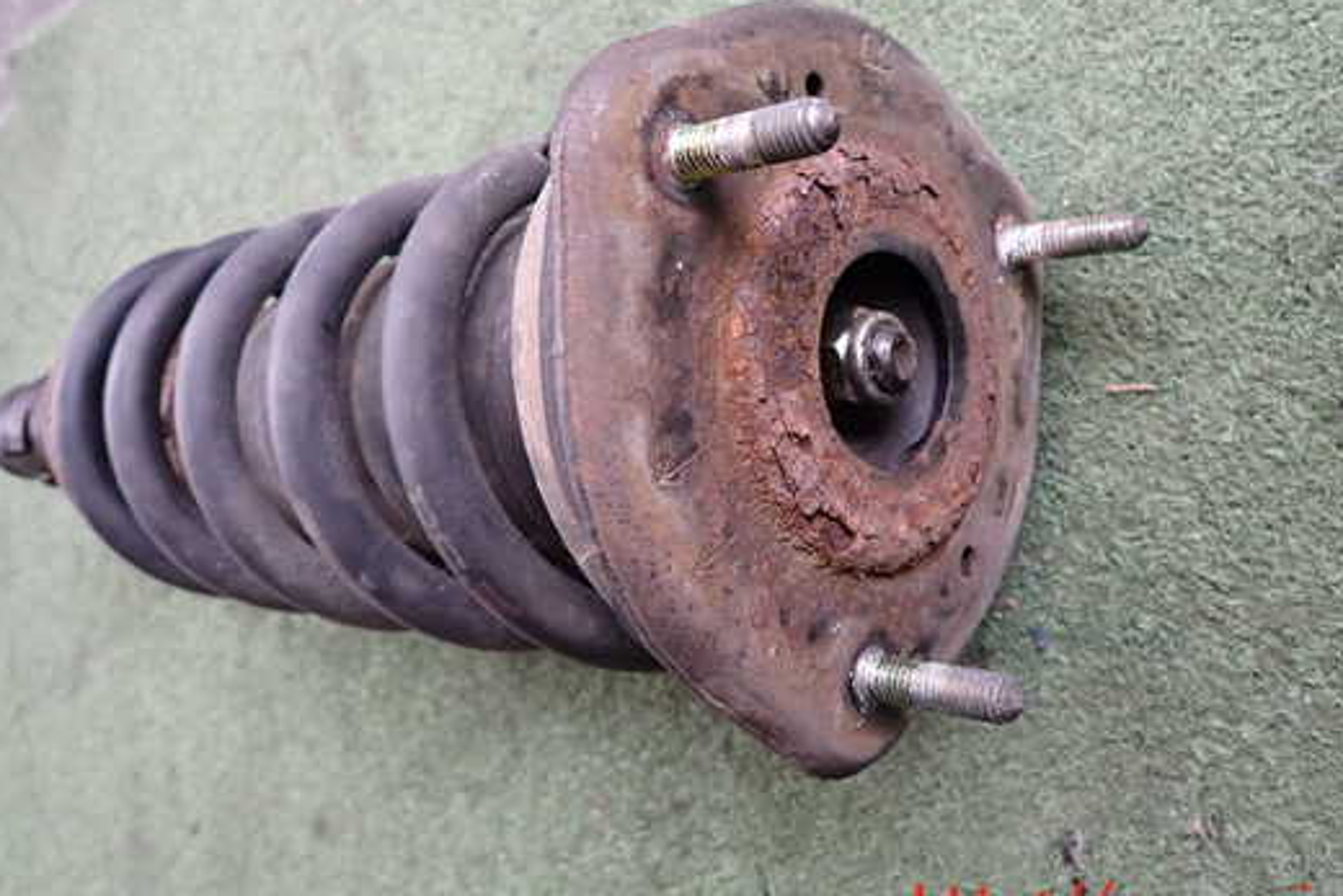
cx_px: 723
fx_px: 1119
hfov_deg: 61.8
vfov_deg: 43.4
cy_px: 361
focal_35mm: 30
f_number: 2
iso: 320
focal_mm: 4.5
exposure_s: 1/125
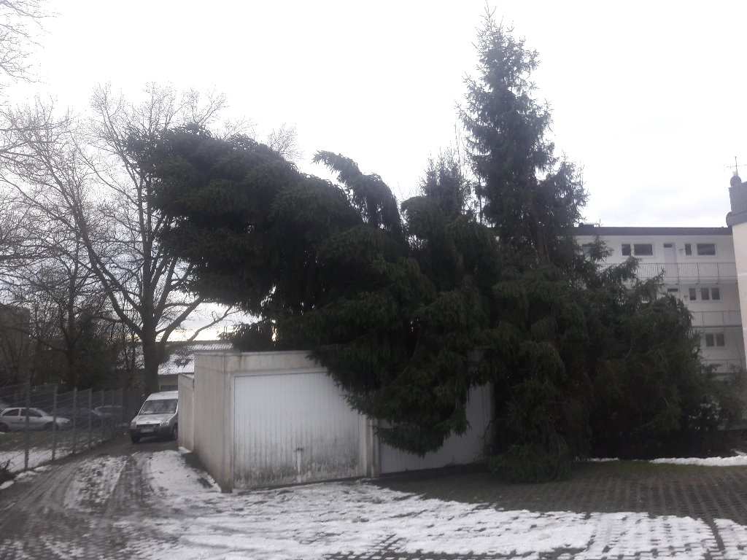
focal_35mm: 54
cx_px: 374
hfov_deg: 35.5
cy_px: 280
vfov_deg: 27.0
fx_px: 1165
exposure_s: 1/500
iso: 80
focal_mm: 9.7
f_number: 3.6
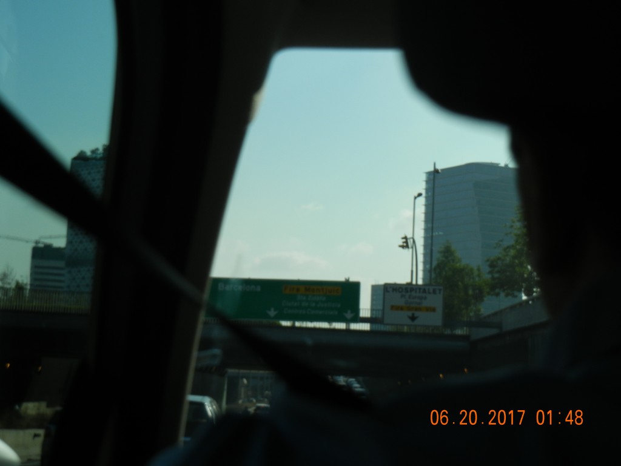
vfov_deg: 19.1
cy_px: 233
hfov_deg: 25.3
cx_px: 310
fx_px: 1381
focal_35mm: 77
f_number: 8.6
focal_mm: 13.9
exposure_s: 1/512
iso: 160
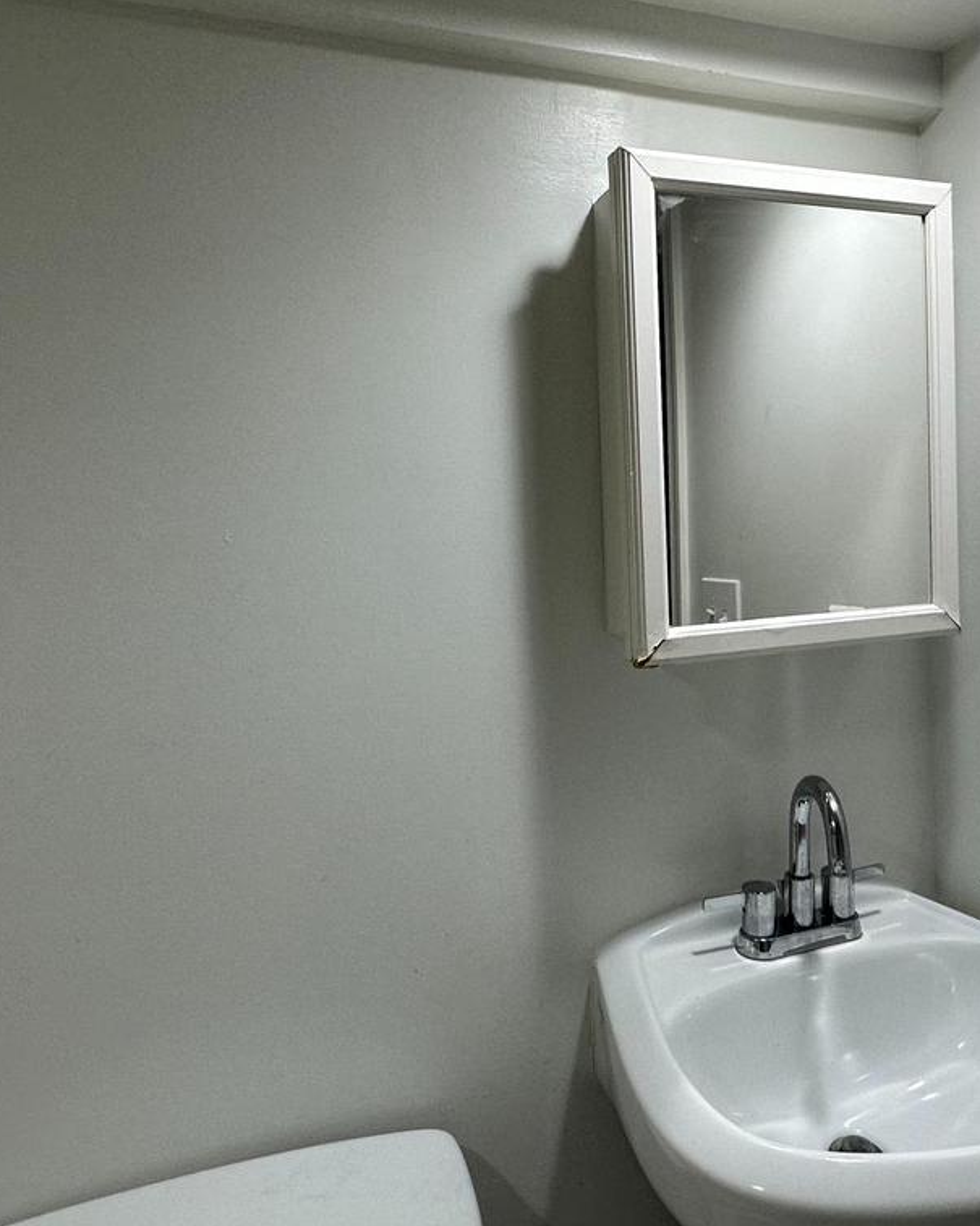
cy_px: 547
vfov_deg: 65.9
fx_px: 943
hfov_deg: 54.3
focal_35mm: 26
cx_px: 611
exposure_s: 1/120
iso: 125
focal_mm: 2.22
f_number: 2.2
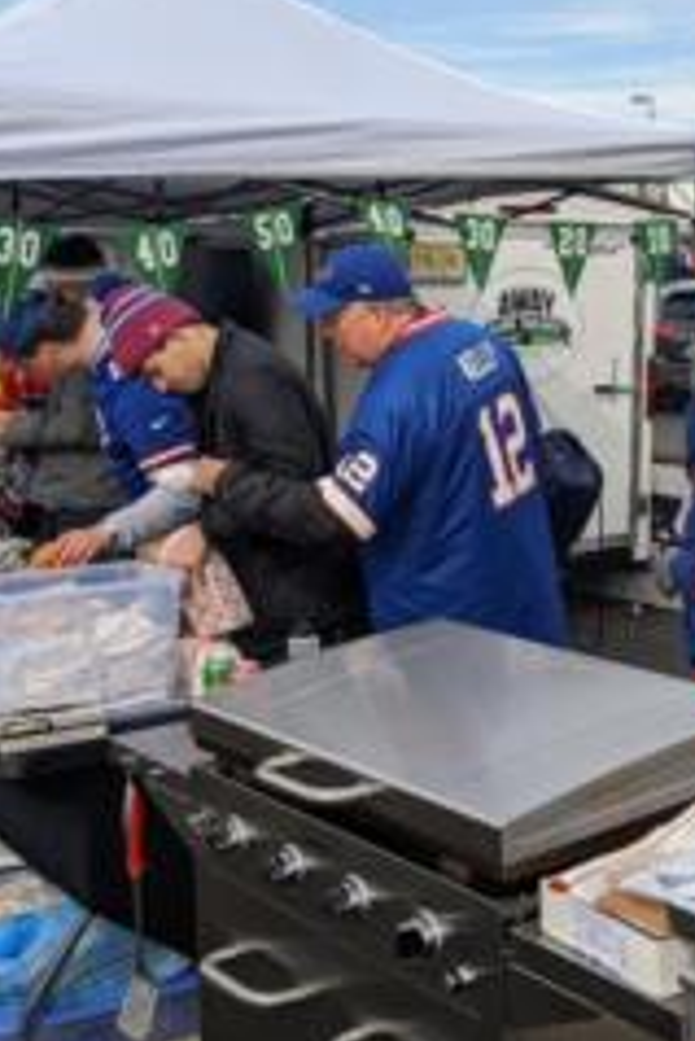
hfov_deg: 22.6
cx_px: 594
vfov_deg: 33.4
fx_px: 1706
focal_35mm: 59
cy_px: 304
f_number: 1.73
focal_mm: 4.38
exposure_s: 1/2347
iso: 56
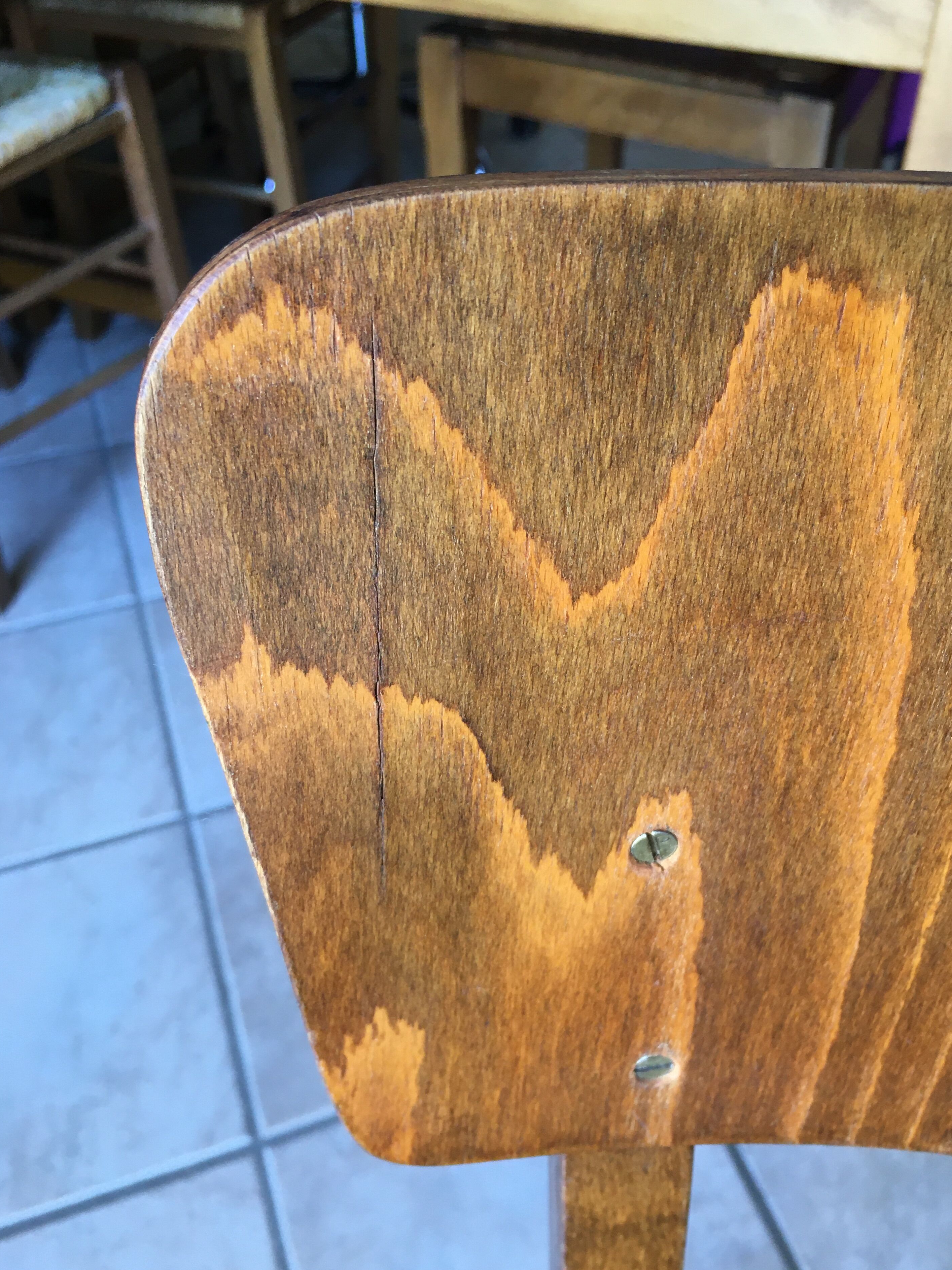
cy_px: 659
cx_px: 495
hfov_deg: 45.4
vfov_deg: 58.3
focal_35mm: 31
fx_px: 1137
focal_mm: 4.15
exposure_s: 1/33
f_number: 2.2
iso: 50
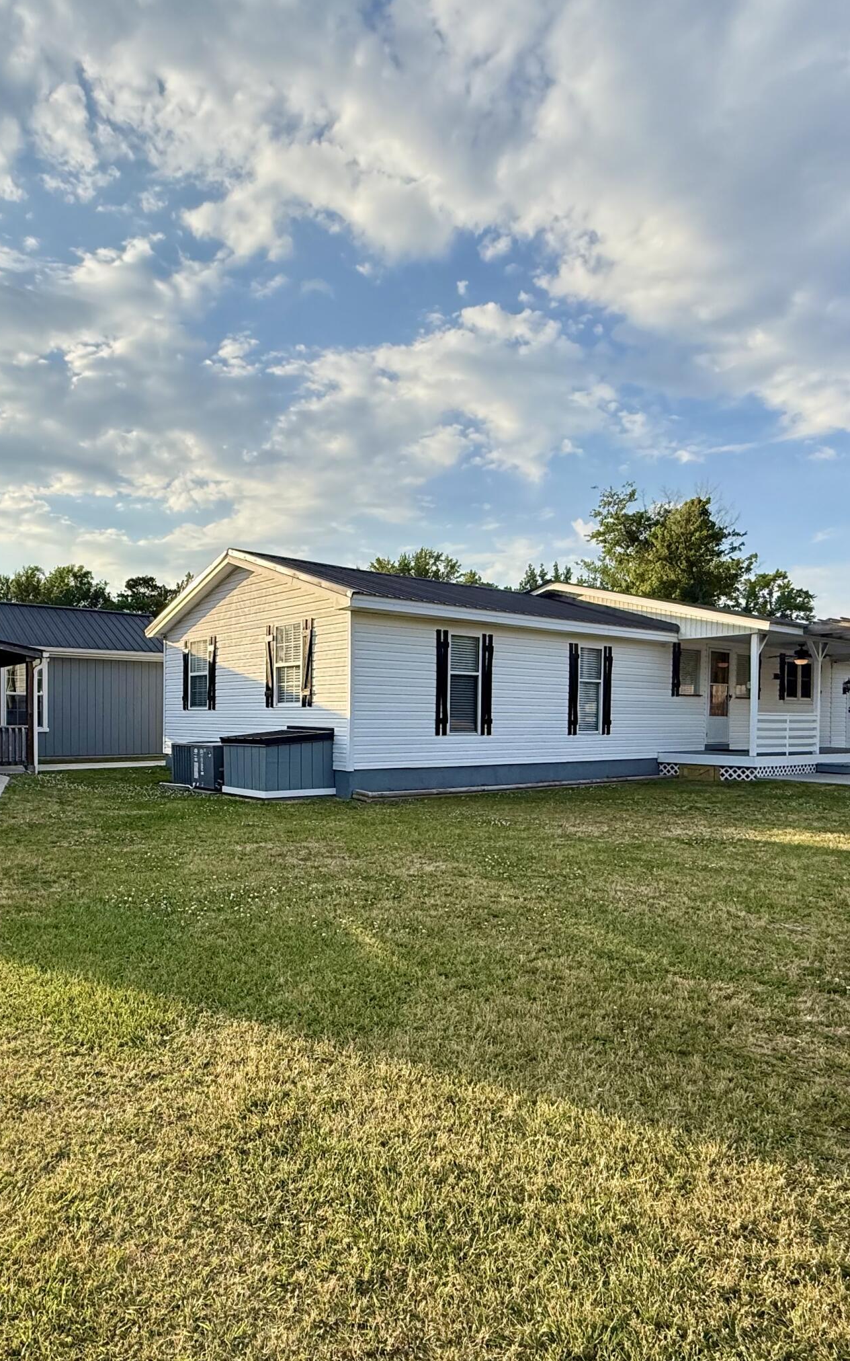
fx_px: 815
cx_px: 290
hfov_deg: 54.1
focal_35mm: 22
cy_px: 733
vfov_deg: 79.5
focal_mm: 2.22
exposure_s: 1/1050
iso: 50
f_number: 2.2
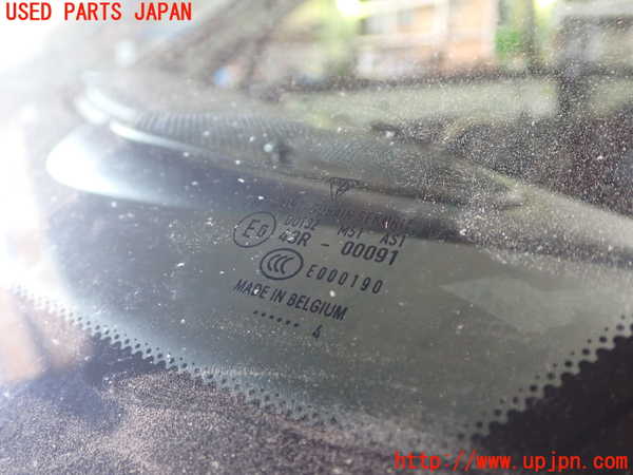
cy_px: 238
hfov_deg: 51.4
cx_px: 316
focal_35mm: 36
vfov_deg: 39.7
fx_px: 658
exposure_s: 1/40
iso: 400
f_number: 2.5
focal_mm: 6.37
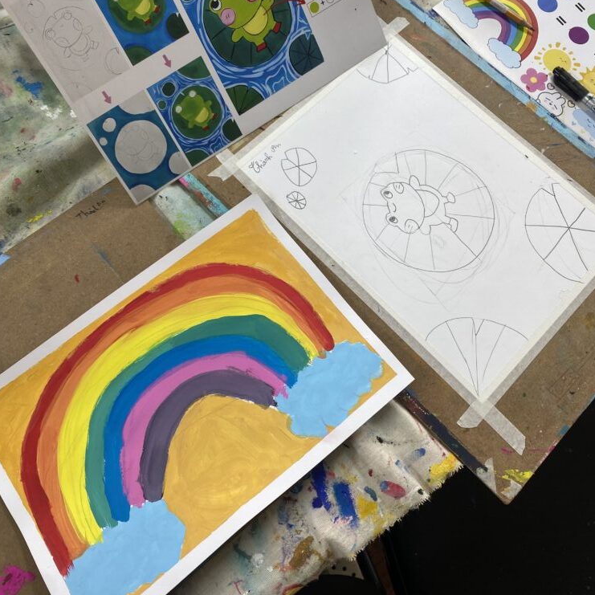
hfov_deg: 52.5
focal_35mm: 31
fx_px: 603
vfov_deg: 52.2
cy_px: 238
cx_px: 296
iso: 50
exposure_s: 1/100
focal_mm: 4.25
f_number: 1.8
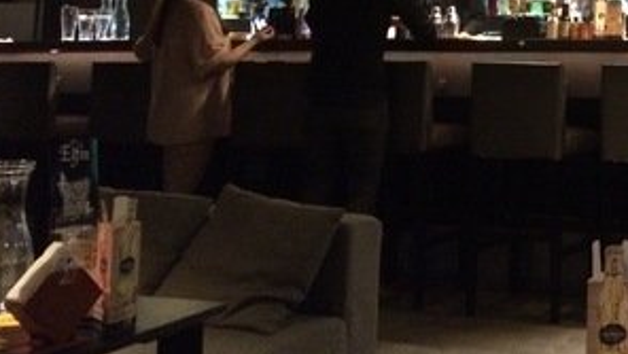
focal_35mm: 64
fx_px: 1067
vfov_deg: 17.7
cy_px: -102
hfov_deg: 30.6
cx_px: 622
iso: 500
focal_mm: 4.15
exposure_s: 1/15
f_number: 2.2
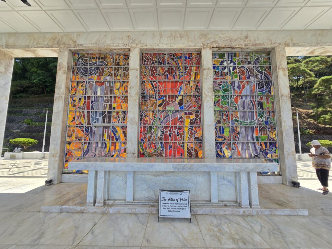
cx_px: 166
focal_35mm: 13
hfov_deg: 106.2
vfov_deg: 89.9
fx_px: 125
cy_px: 124
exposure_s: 1/952
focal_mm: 2.2
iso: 50
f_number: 2.2
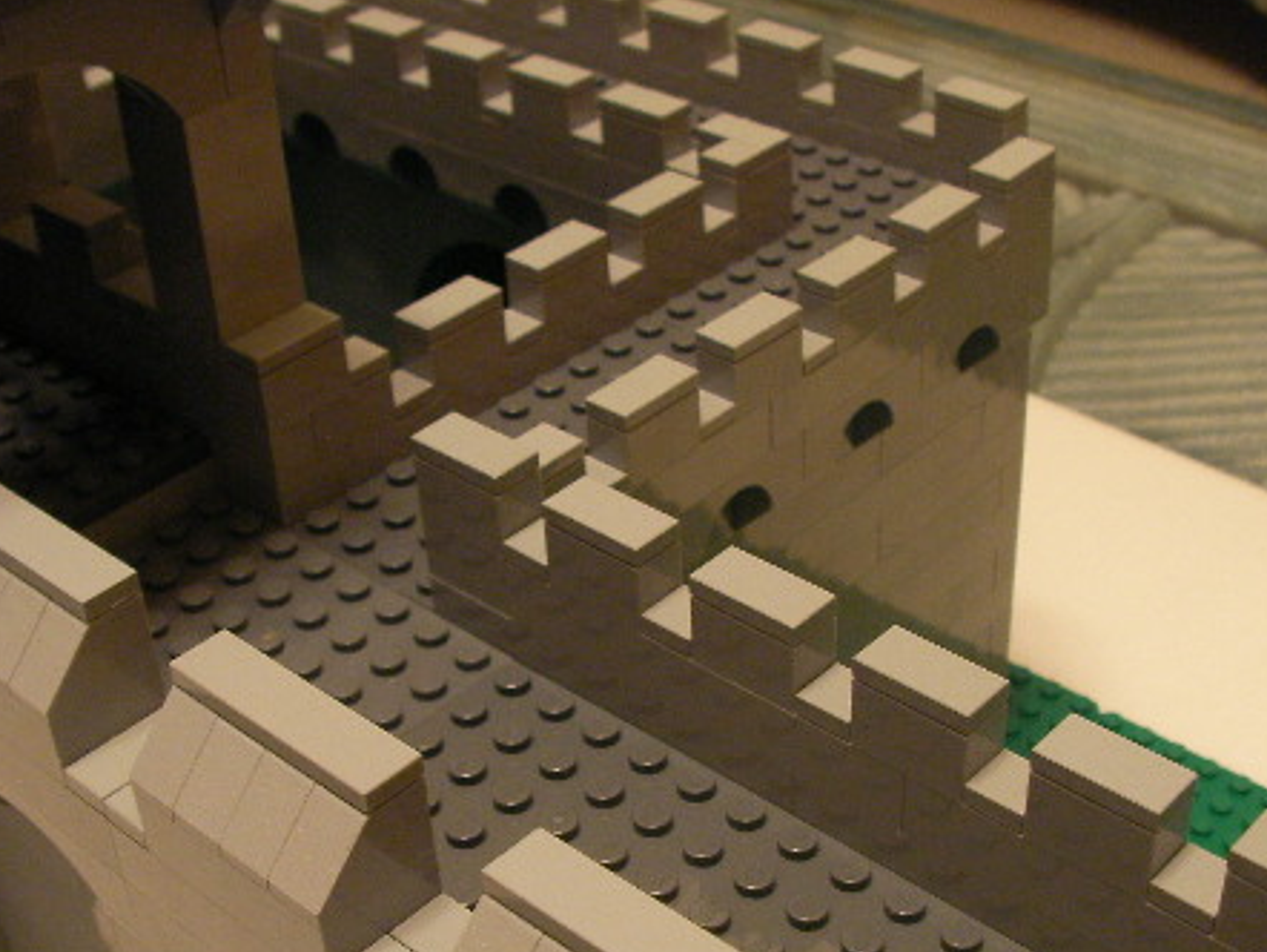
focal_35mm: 55
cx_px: 505
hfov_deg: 34.8
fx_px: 2014
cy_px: 642
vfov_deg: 26.4
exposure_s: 1/6.9
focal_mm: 6.3
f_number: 3.5
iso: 200
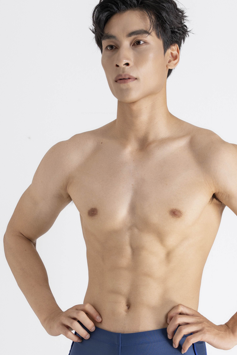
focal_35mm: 100
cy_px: 291
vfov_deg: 20.1
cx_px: 139
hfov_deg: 13.6
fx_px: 991
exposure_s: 1/160
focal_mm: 50.7
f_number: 5.6
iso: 200
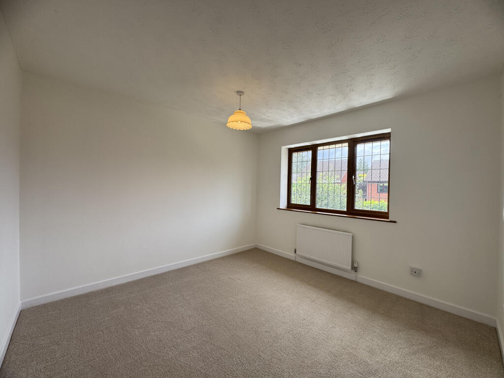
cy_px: 189
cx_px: 252
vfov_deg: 85.7
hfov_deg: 102.1
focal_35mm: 14
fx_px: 204
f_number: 2.2
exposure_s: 1/172
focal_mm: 2.22
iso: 40
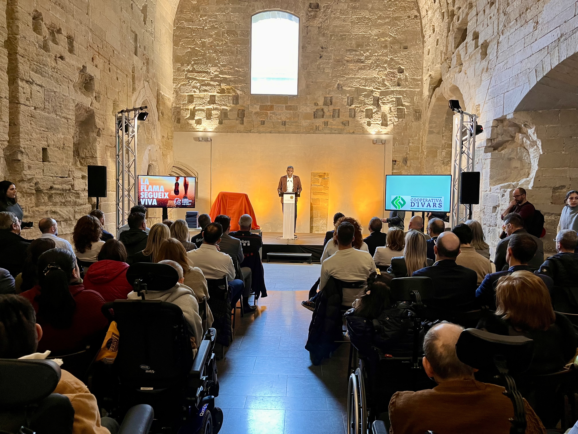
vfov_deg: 53.1
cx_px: 289
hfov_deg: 67.3
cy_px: 217
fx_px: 434
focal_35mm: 26
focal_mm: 5.1
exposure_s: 1/50
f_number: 1.6
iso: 160
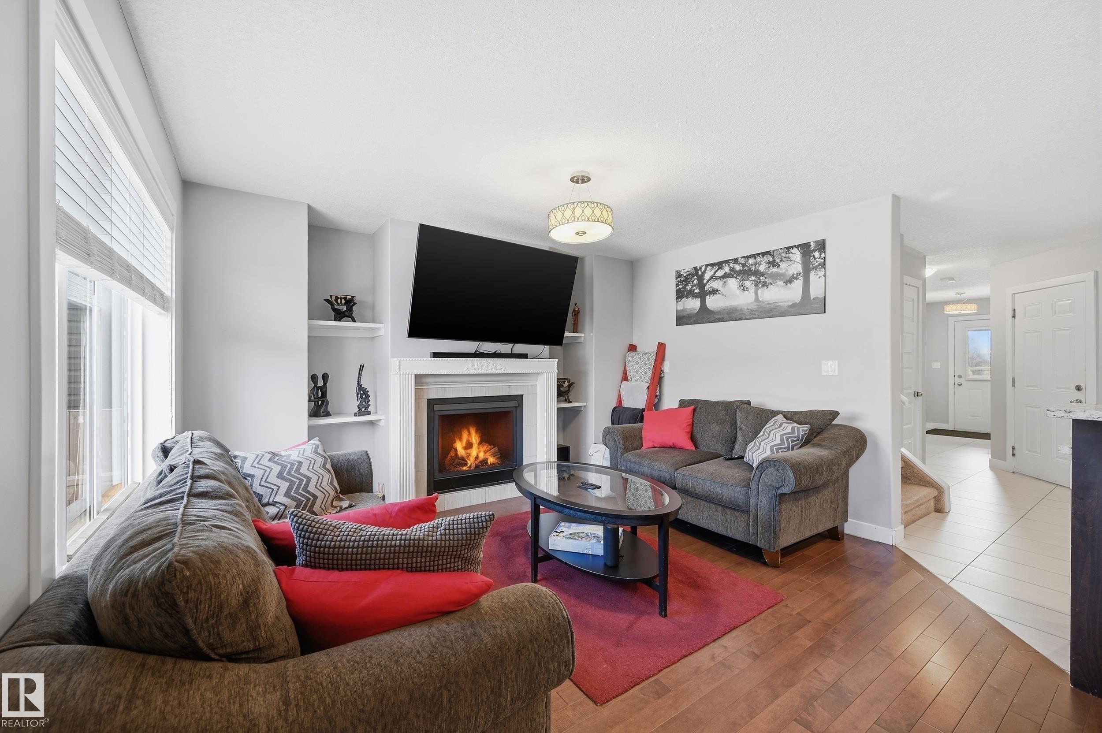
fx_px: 428
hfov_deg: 104.3
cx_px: 551
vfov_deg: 81.1
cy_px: 366
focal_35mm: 14
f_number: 8
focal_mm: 14
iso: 100
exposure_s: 1/8
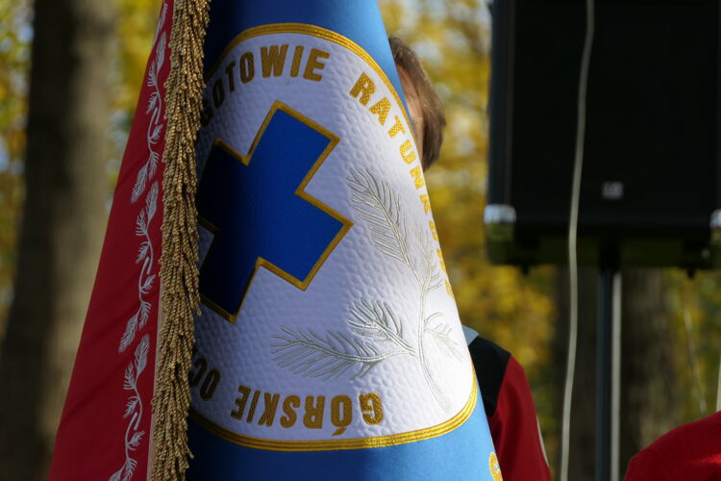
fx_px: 5487
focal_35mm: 274
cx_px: 360
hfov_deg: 7.5
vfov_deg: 5.0
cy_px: 240
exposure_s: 1/400
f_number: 4.5
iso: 125
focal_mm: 100.6
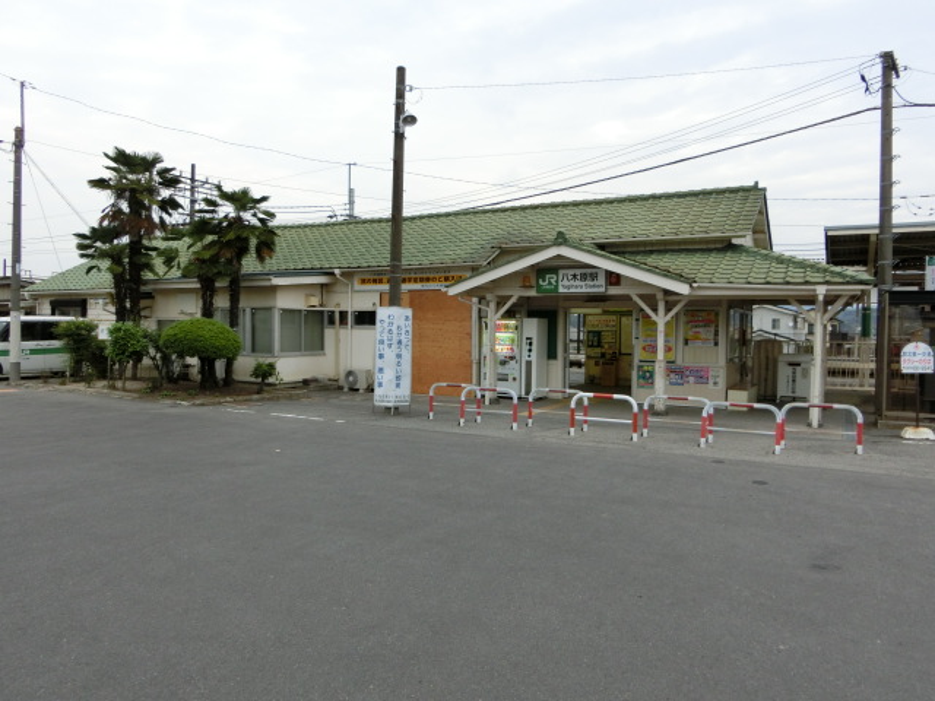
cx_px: 468
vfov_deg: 54.9
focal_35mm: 25
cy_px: 350
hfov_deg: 69.4
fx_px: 675
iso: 125
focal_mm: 4.5
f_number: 3.5
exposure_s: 1/125
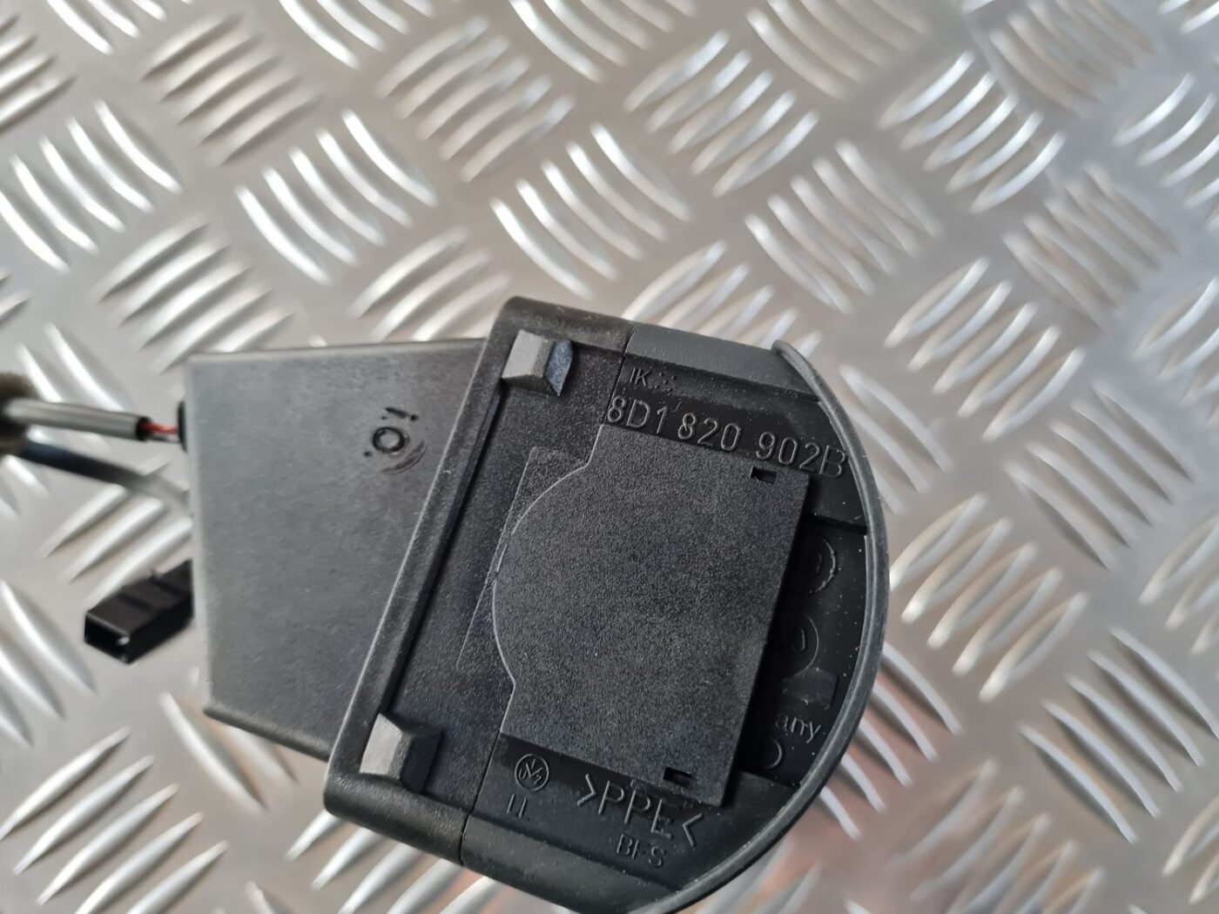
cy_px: 457
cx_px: 610
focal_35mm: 26
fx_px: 916
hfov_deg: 67.3
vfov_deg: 53.1
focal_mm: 5.4
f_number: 1.8
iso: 250
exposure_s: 1/40
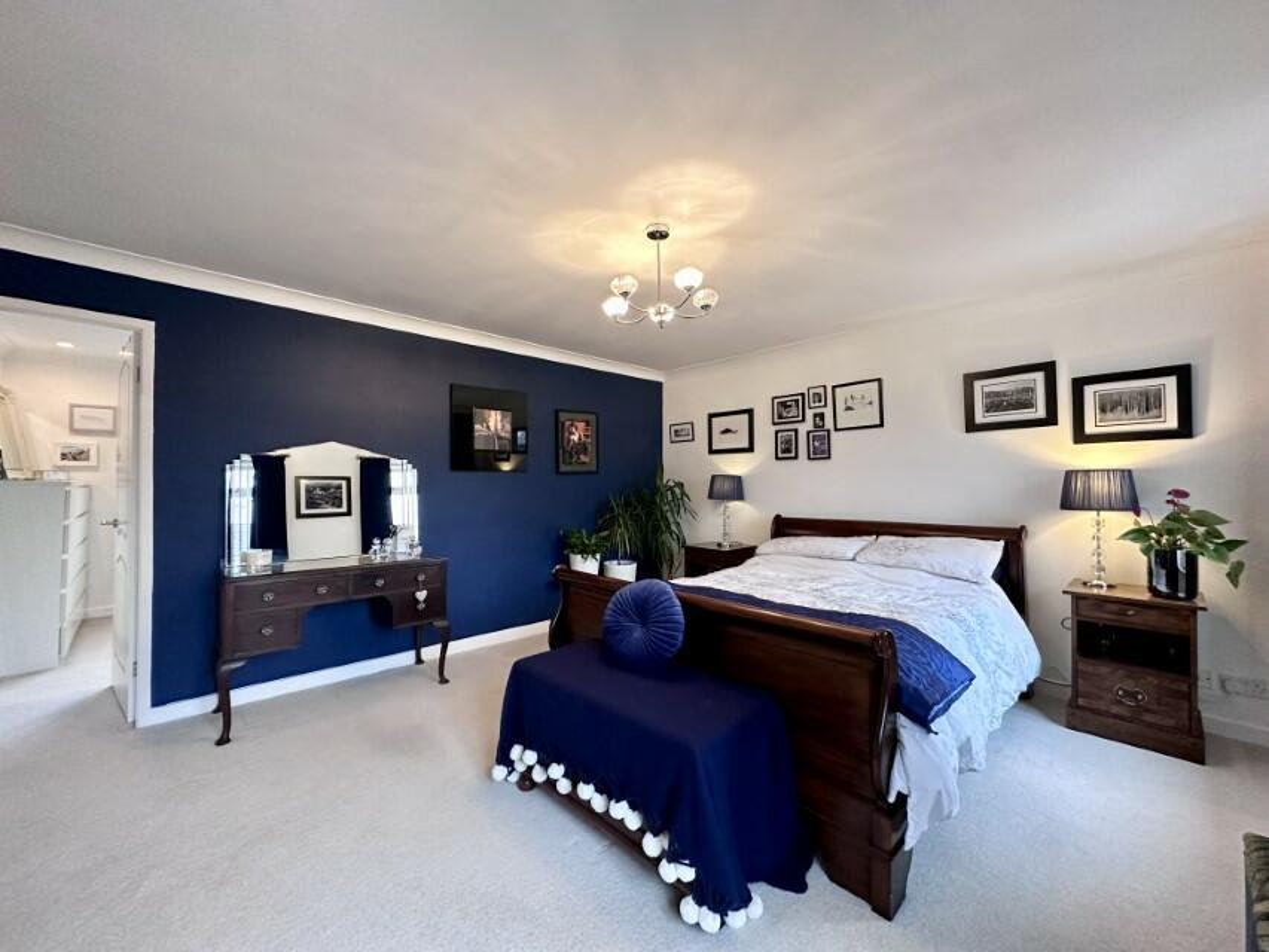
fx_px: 513
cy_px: 476
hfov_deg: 102.1
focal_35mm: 14
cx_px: 634
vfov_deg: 85.7
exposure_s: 1/50
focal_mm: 2.22
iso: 400
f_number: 2.2
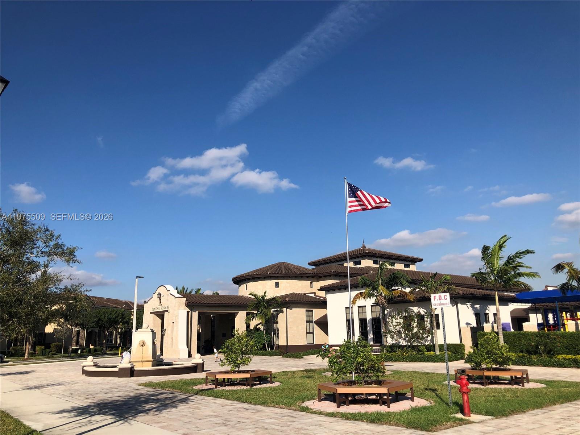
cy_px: 218
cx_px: 290
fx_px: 469
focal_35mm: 28
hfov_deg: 63.4
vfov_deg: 49.7
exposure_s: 1/2857
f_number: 1.8
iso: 20
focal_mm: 3.99
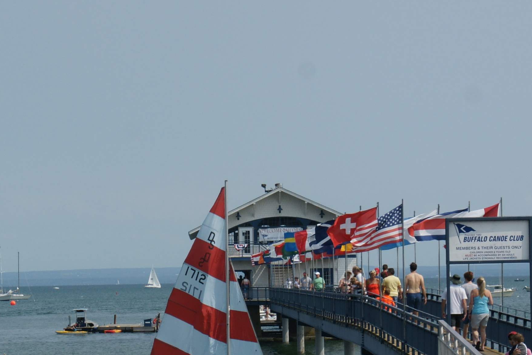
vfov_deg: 9.3
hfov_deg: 13.9
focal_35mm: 147
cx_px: 153
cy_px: 303
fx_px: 2172
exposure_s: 1/500
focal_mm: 40
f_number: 11
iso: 200
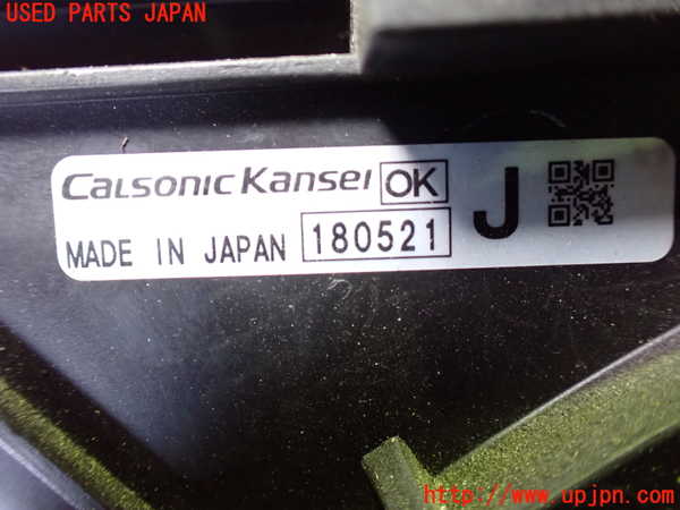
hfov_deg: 60.0
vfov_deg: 46.8
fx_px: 589
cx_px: 340
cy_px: 255
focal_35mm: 30
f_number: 2.3
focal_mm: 5.4
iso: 1250
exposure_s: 1/30
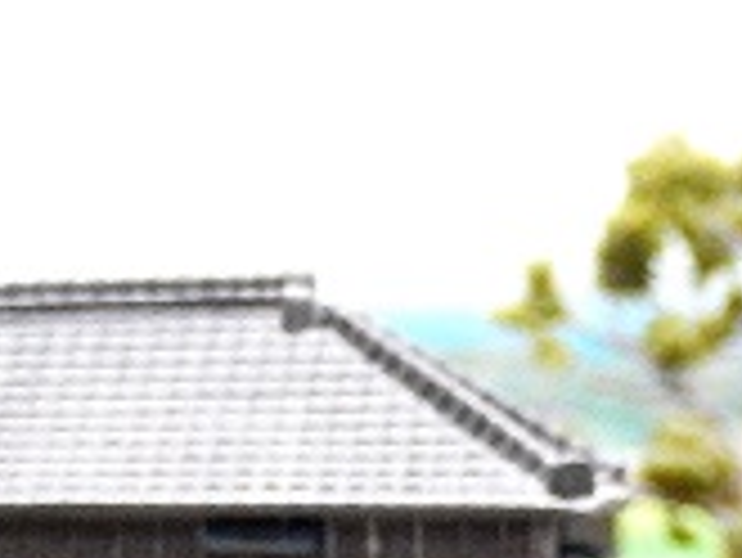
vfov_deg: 4.8
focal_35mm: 309
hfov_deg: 6.4
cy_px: 799
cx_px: 400
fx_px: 6628
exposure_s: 1/8
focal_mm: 13.1
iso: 800
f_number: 4.9
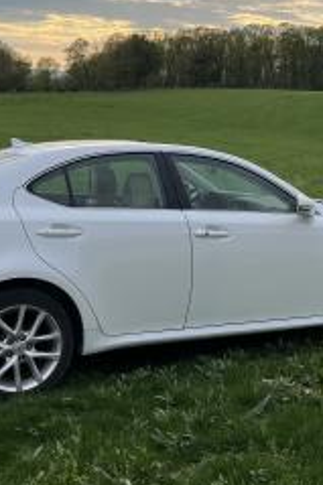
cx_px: 187
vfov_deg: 34.8
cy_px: 164
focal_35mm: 57
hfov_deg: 23.7
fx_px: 768
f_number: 1.6
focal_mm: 5.1
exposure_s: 1/1422
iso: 50
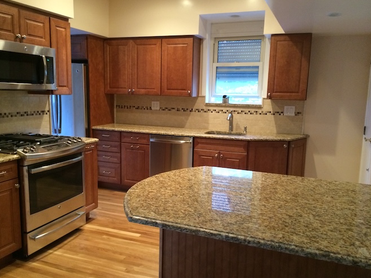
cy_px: 146
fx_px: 332
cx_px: 179
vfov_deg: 45.4
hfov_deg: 58.3
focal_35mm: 31
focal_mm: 4.15
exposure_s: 1/17
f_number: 2.2
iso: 320
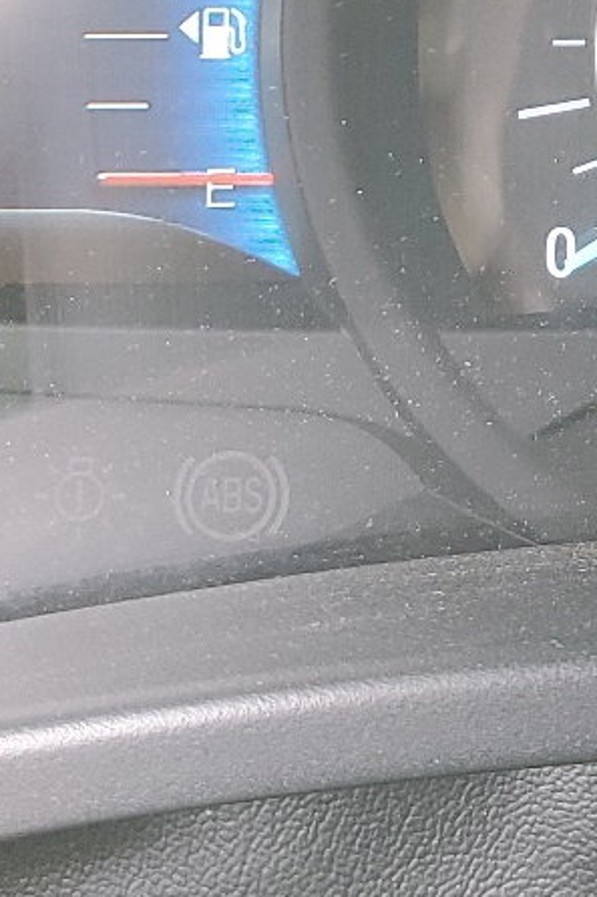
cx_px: 838
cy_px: -155
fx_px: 2415
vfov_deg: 19.9
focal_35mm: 97
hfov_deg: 13.4
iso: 84
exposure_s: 1/60.2
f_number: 1.5
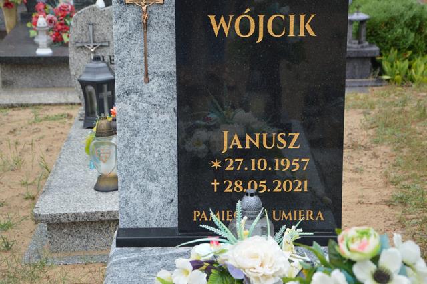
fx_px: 1102
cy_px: 142
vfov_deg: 14.7
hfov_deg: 21.9
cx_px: 214
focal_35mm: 93
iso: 280
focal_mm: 62
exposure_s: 1/125
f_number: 5.6
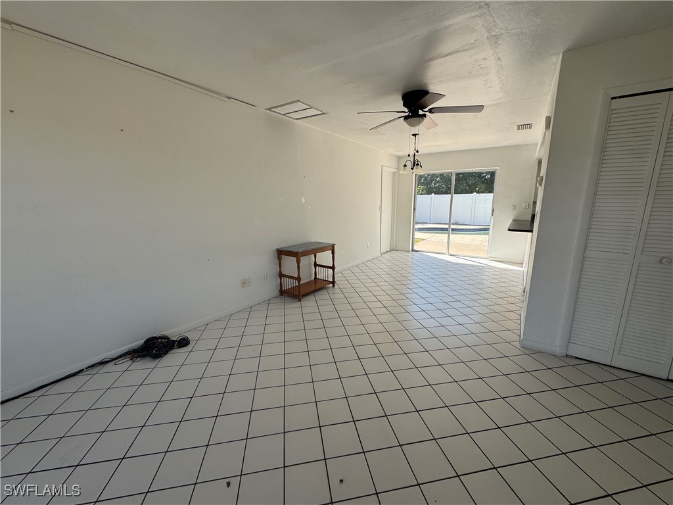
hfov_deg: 102.1
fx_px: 272
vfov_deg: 85.7
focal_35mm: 14
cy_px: 252
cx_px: 336
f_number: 2.2
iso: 40
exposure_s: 1/488
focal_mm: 2.22
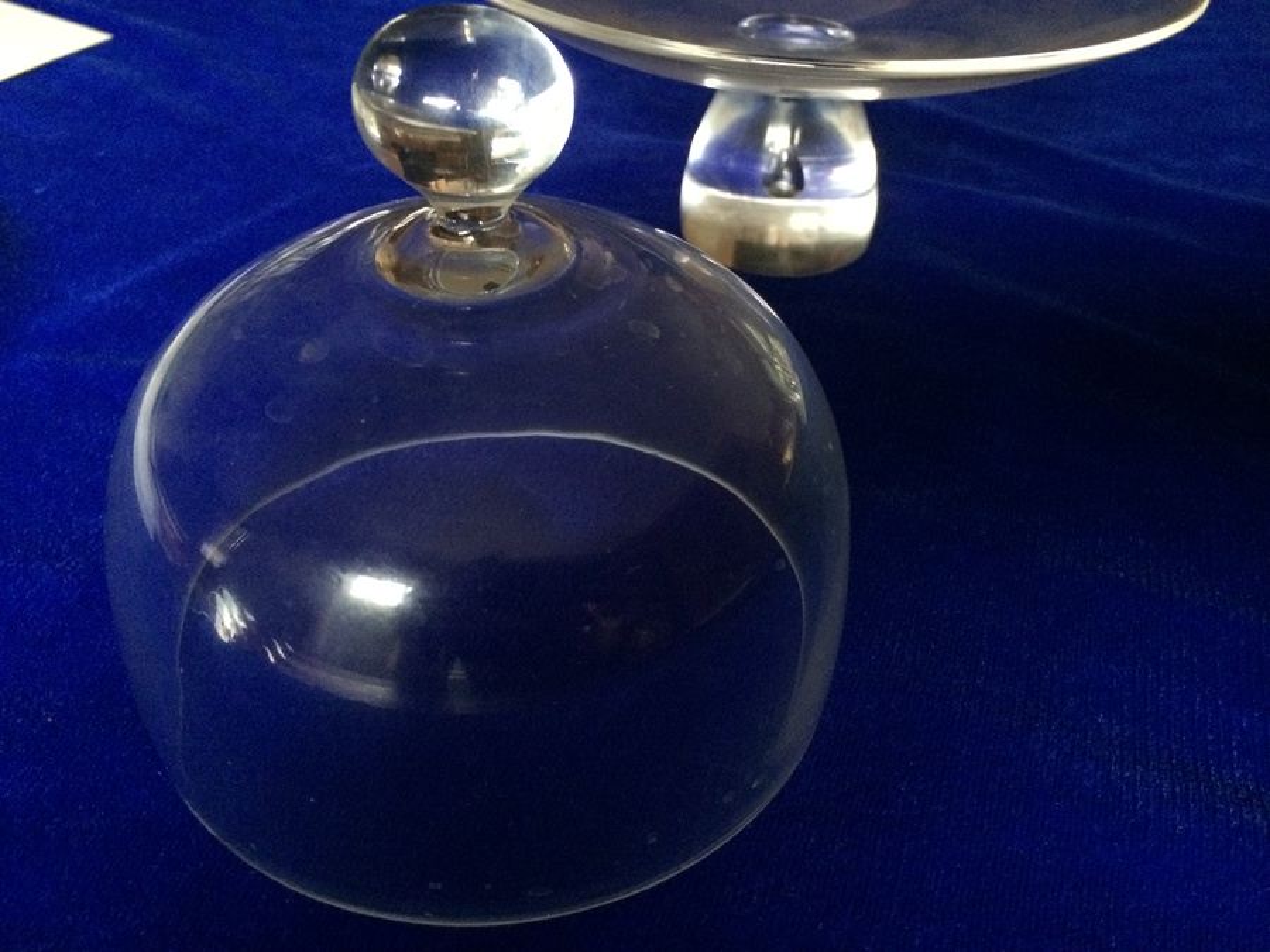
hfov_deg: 60.0
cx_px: 635
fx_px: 1101
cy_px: 476
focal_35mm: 30
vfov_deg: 46.8
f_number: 2.2
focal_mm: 4.12
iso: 500
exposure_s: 1/15
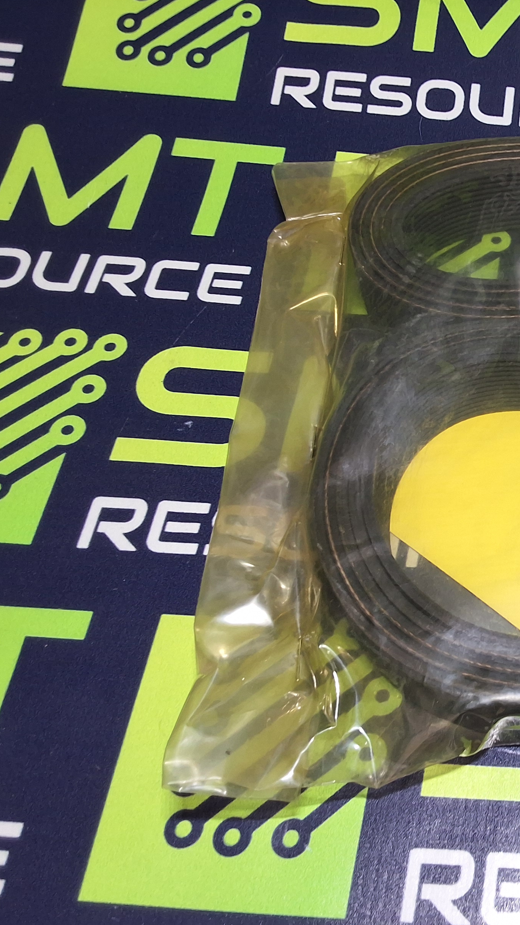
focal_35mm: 41
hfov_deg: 26.1
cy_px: 460
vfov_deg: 49.4
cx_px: 613
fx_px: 1005
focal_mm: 2.91
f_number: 1.9
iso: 80
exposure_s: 1/40
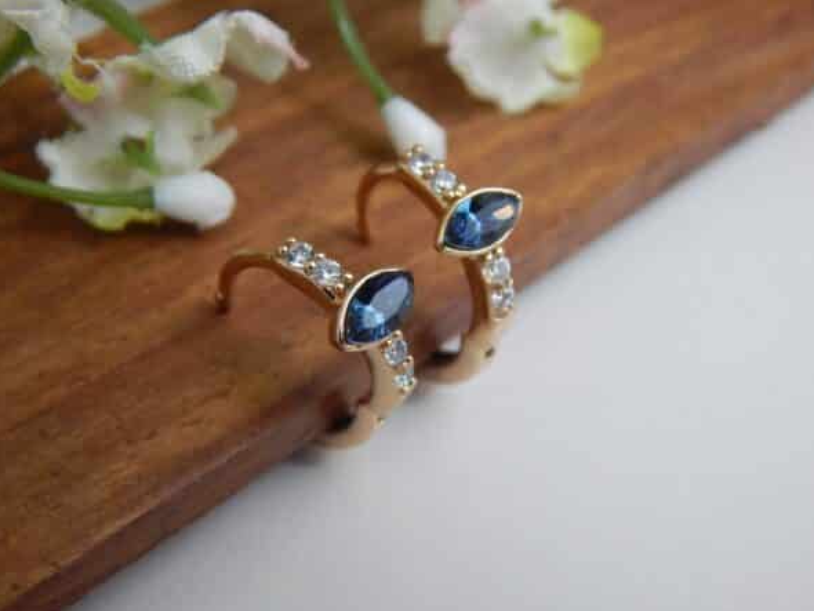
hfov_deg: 31.2
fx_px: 1459
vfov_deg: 23.7
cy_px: 309
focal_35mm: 62
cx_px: 408
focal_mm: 10.9
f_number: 4
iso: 400
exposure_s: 1/25
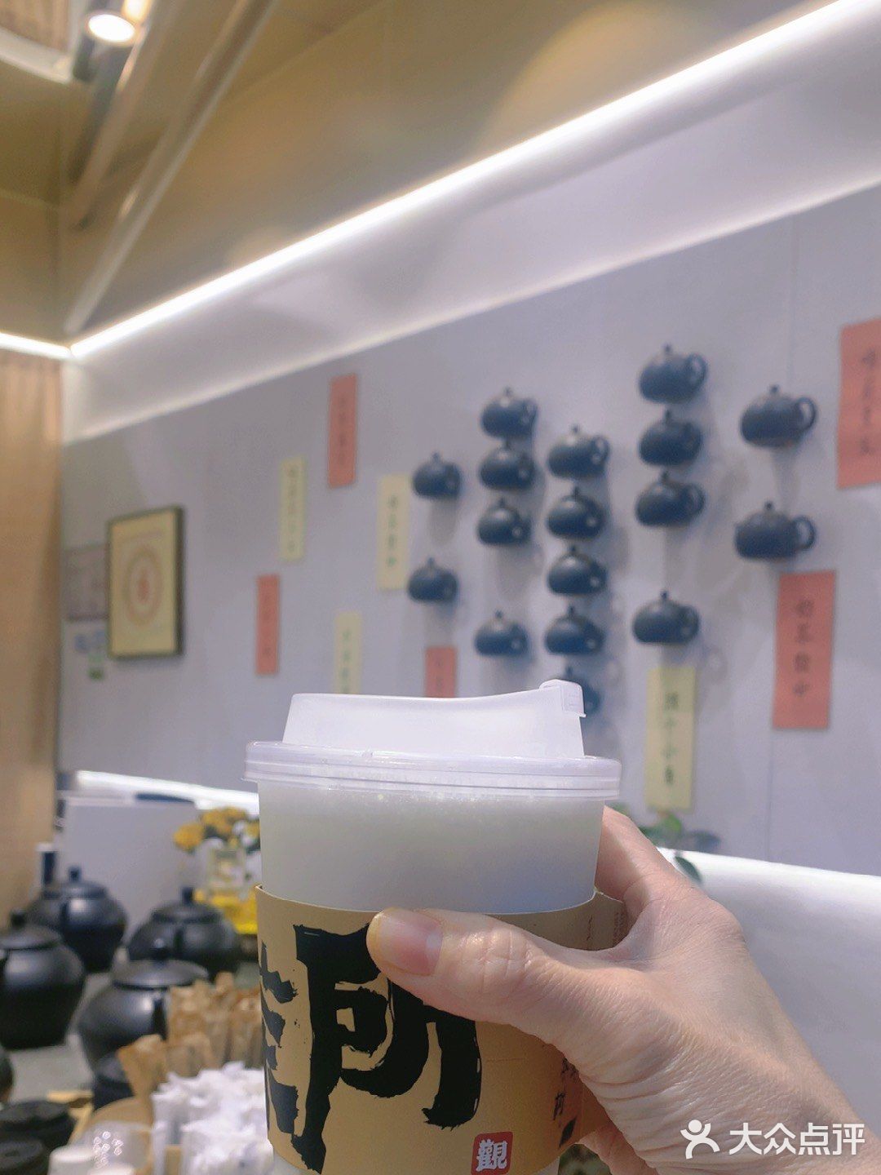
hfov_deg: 51.4
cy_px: 588
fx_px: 916
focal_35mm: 27
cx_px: 440
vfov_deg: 65.3
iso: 32
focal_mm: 4.25
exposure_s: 1/60
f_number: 1.8
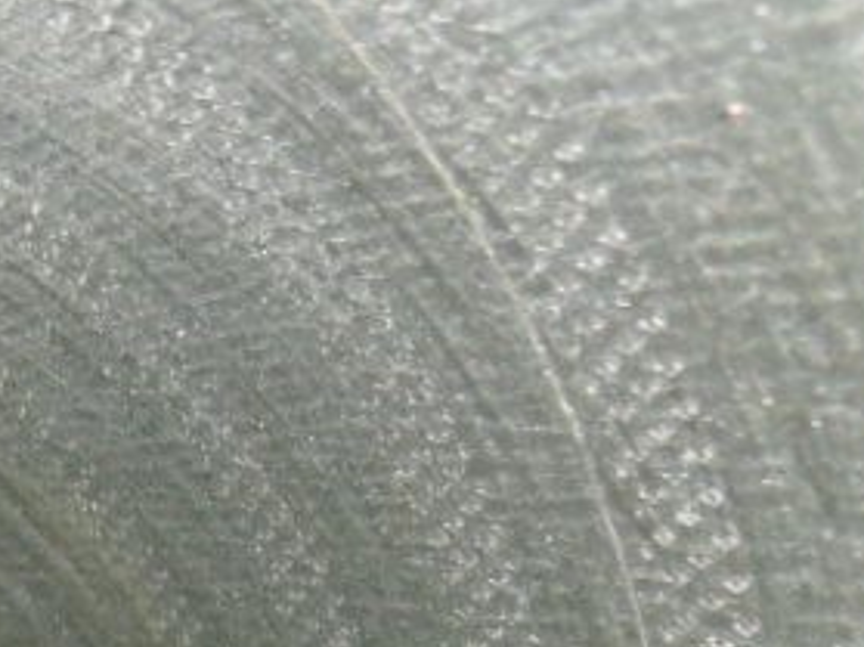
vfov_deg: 15.4
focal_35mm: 88
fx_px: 2195
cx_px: -229
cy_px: 981
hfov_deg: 20.5
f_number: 3.2
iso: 200
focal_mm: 3.9
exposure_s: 1/30
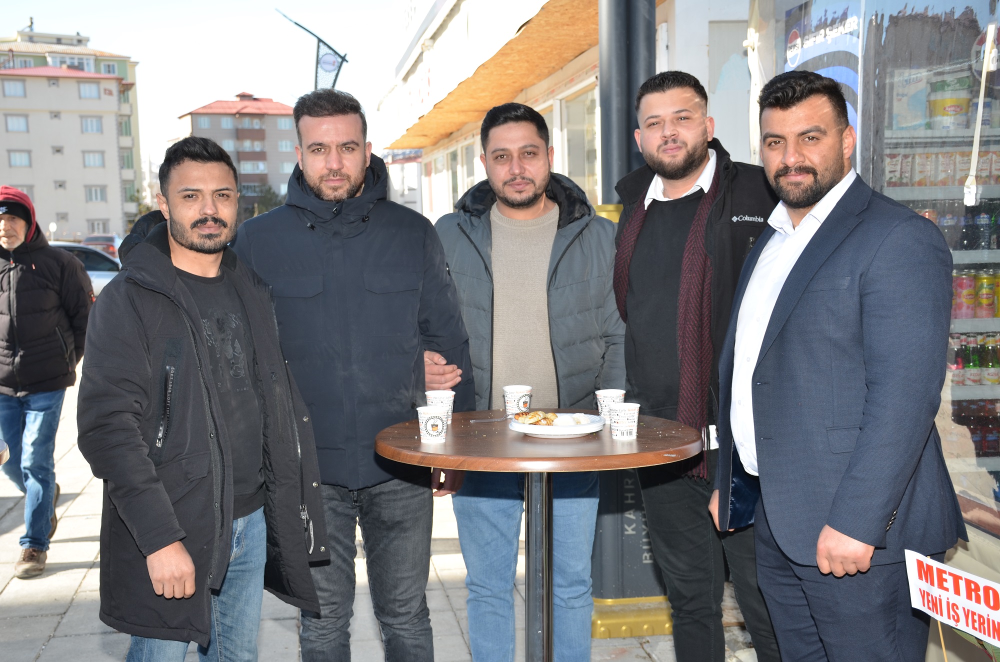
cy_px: 331
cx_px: 500
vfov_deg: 27.9
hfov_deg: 41.2
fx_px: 1330
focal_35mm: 48
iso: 100
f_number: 6.3
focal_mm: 32
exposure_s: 1/160
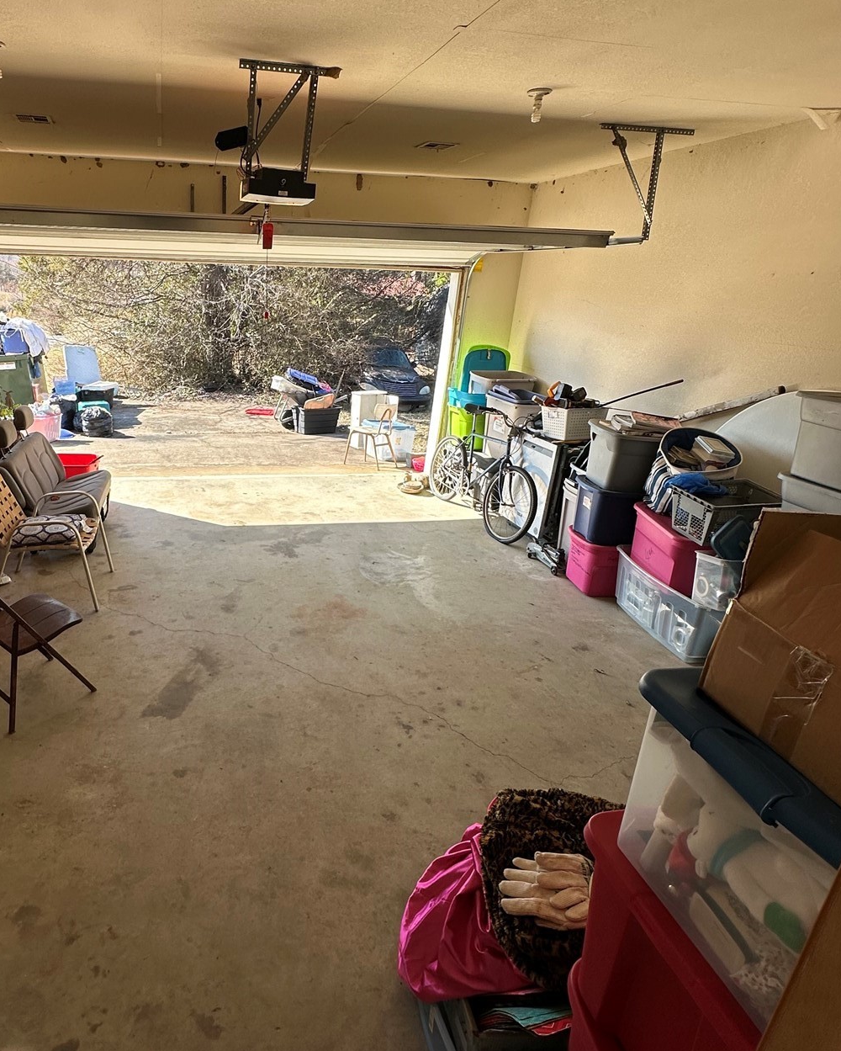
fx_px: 653
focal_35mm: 21
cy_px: 517
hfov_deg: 63.5
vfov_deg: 77.6
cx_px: 265
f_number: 2.2
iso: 40
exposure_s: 1/299
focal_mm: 2.22
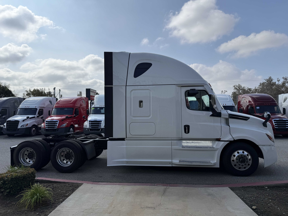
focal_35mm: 24
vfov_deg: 56.8
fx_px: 200
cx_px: 144
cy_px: 108
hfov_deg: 71.6
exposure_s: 1/9091
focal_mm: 6.76
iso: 80
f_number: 1.78
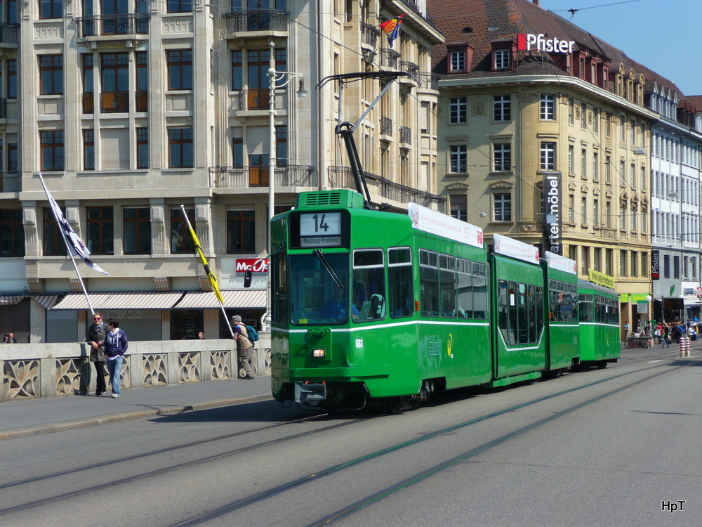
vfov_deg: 19.1
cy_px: 264
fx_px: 1562
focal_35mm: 77
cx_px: 351
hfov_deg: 25.3
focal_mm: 13.1
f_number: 4.6
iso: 100
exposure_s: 1/640
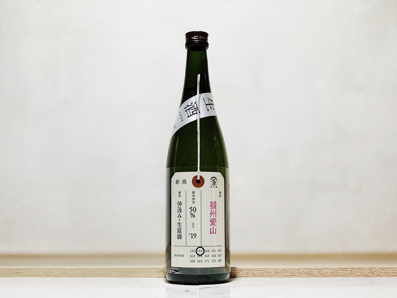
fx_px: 596
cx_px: 198
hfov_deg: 36.8
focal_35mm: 52
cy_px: 149
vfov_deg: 28.0
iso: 80
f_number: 2.4
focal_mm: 6
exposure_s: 1/98
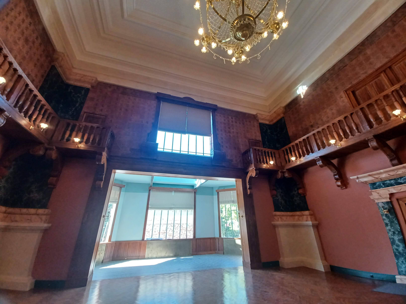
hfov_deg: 106.2
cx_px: 203
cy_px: 152
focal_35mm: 13
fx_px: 152
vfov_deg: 89.9
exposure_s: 1/50
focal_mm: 1.42
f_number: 2.2
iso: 100
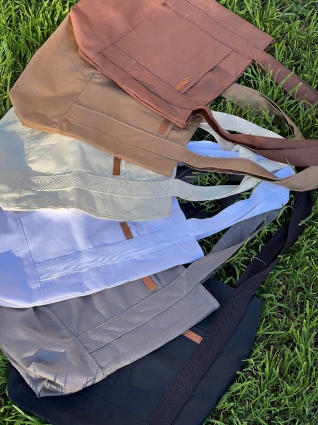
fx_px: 943
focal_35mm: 77
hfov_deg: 19.1
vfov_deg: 25.3
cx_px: 159
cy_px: 212
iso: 40
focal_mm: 9
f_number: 2.8
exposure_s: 1/99
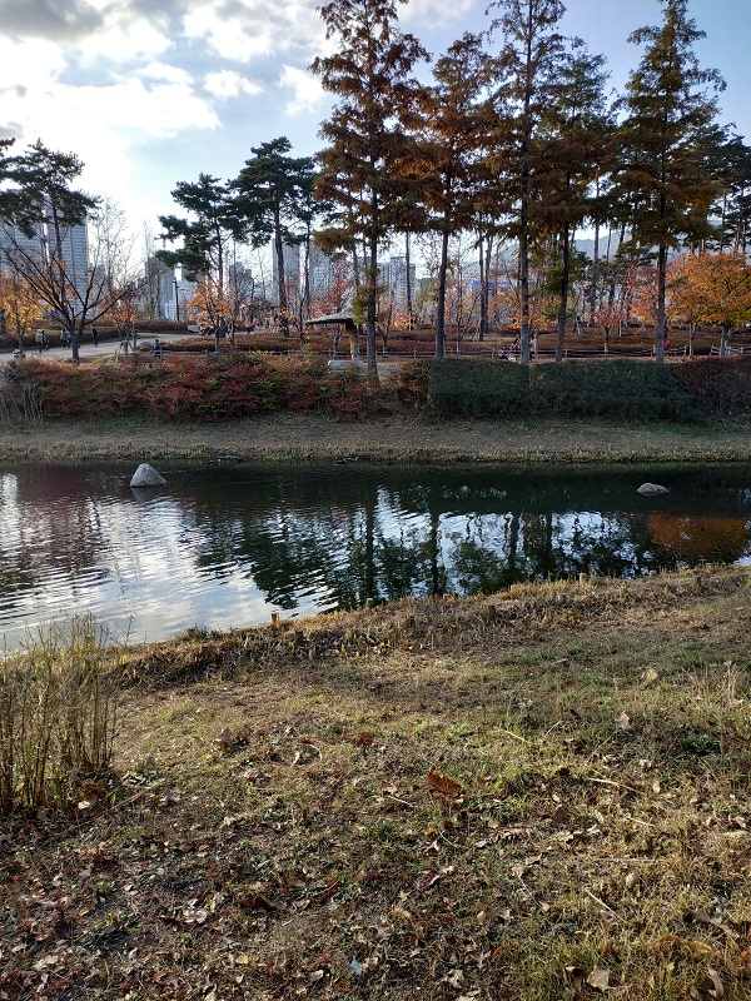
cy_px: 500
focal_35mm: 24
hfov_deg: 56.8
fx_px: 694
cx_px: 376
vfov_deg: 71.6
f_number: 1.9
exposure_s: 1/974
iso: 250
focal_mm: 3.94
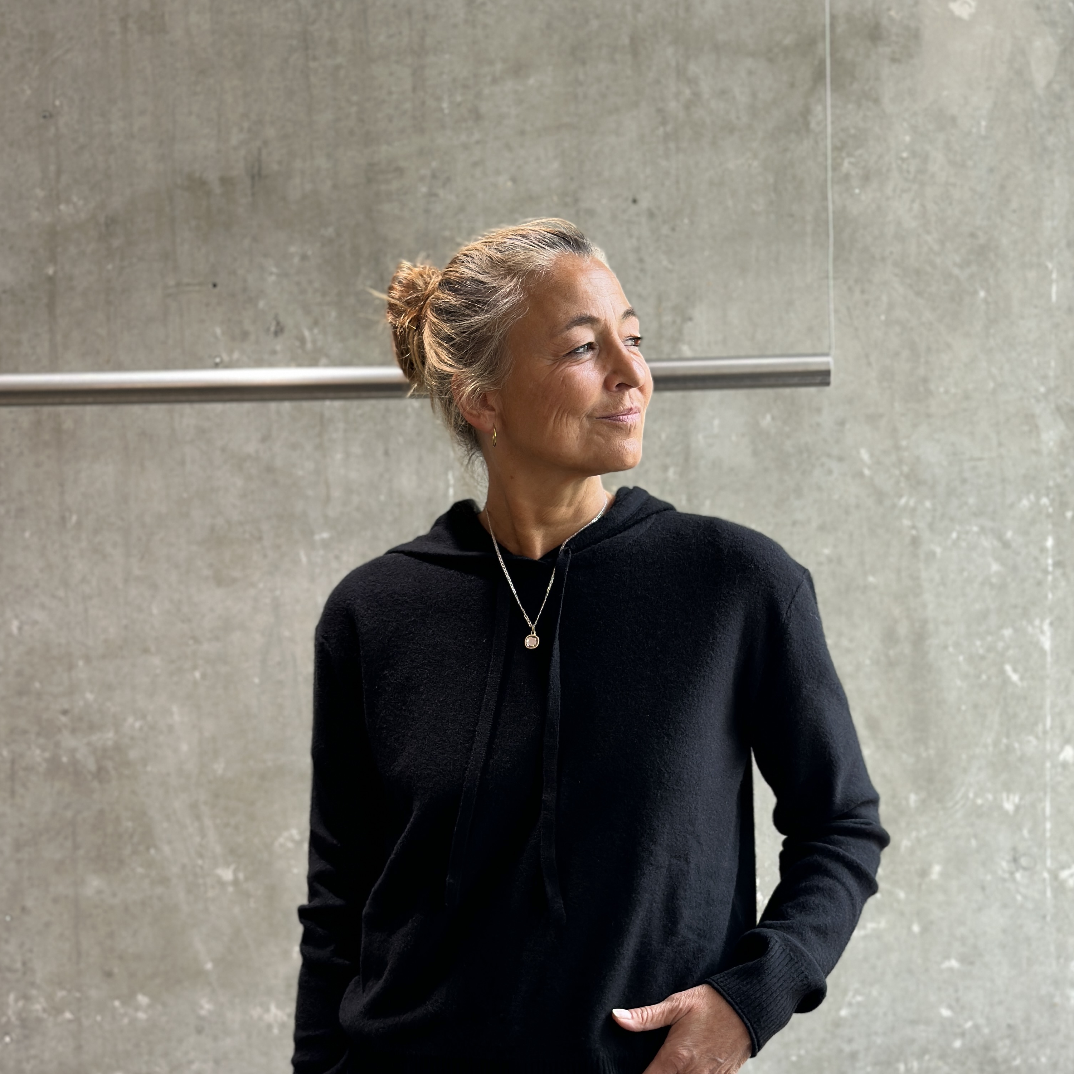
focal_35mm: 57
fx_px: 2001
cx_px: 535
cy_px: 691
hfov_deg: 30.0
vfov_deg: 29.9
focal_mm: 6.86
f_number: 1.78
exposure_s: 1/121
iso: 100
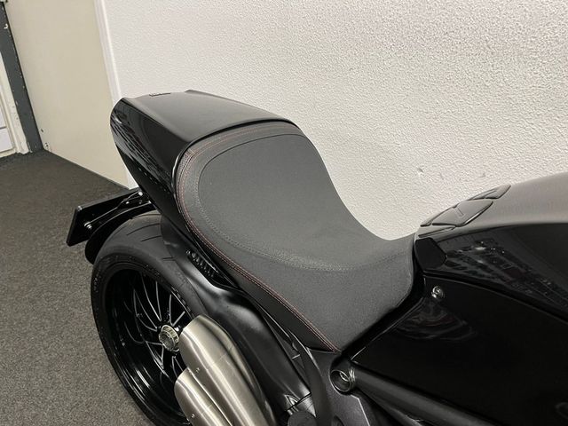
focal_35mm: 26
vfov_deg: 53.1
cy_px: 213
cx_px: 284
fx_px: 427
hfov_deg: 67.3
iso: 100
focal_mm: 5.1
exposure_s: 1/50
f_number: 1.6
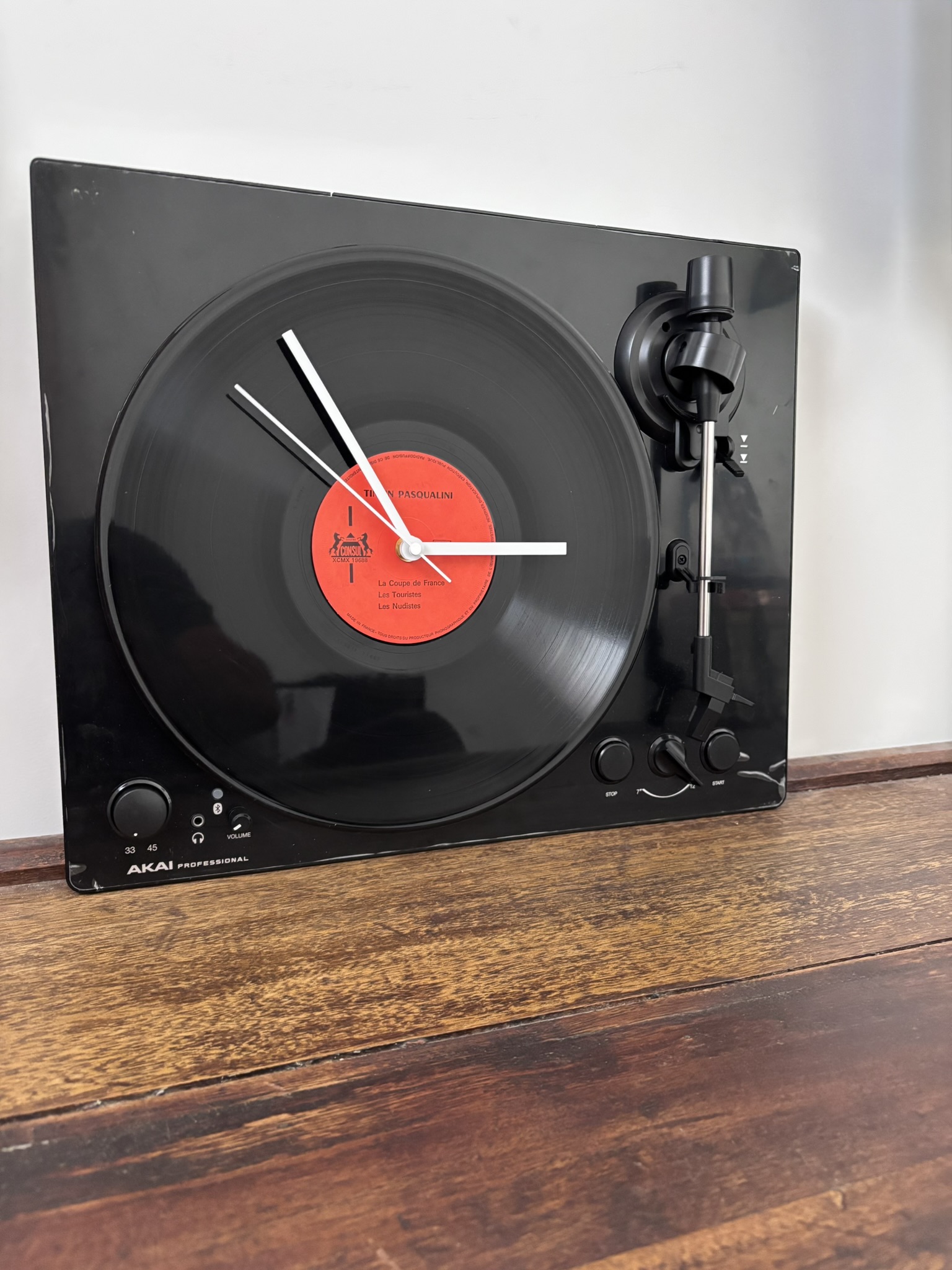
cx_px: 476
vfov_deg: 67.3
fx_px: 953
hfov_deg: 53.1
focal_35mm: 26
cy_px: 635
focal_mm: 5.96
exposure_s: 1/40
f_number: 1.6
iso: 640
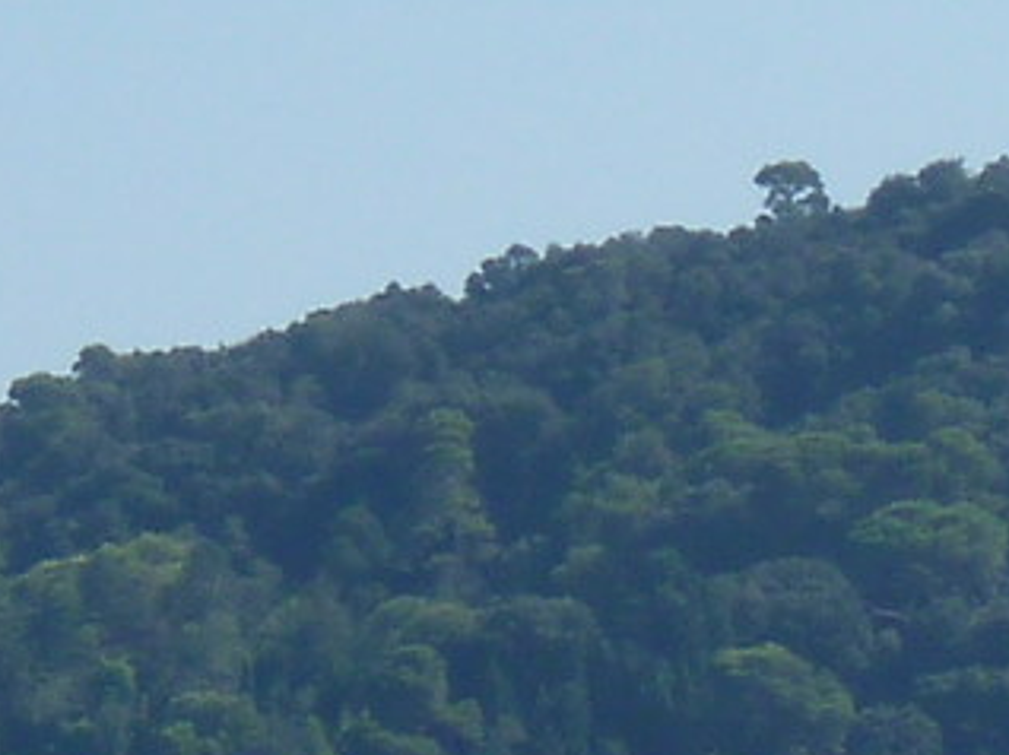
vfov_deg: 2.7
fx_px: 15845
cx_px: 1653
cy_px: 1171
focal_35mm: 544
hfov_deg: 3.6
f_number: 5.6
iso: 80
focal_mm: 12.8
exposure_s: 1/320
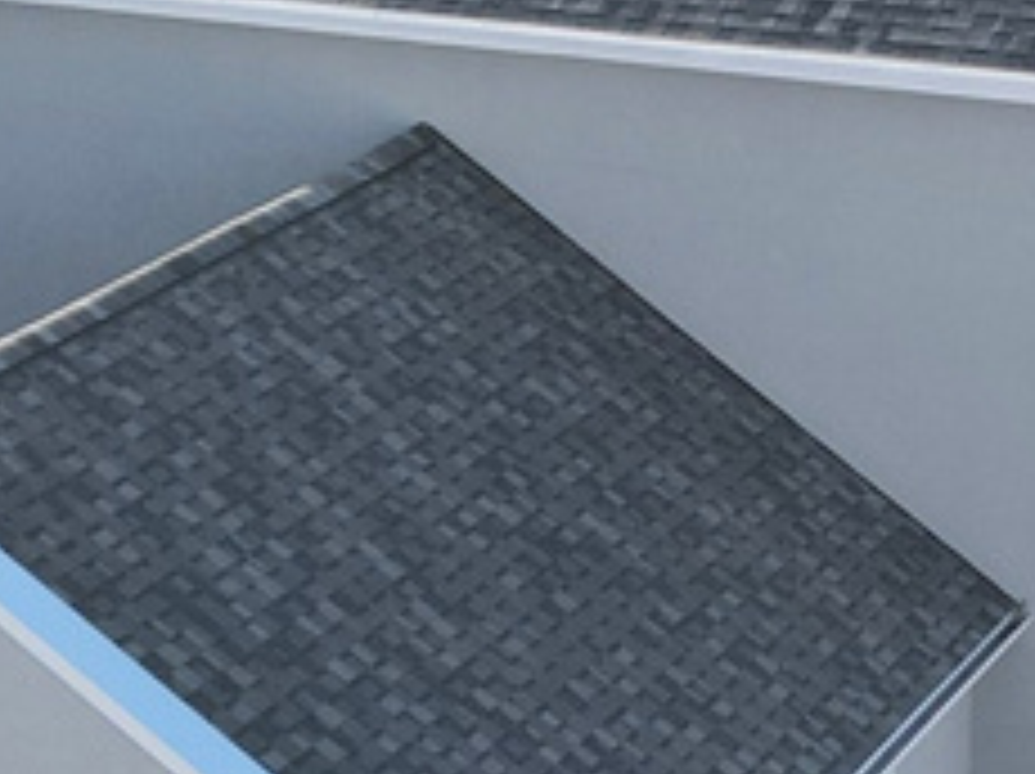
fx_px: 3196
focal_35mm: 107
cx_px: 698
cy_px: 904
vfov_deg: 13.5
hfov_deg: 18.3
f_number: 2.8
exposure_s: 1/320
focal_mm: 4.5
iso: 100
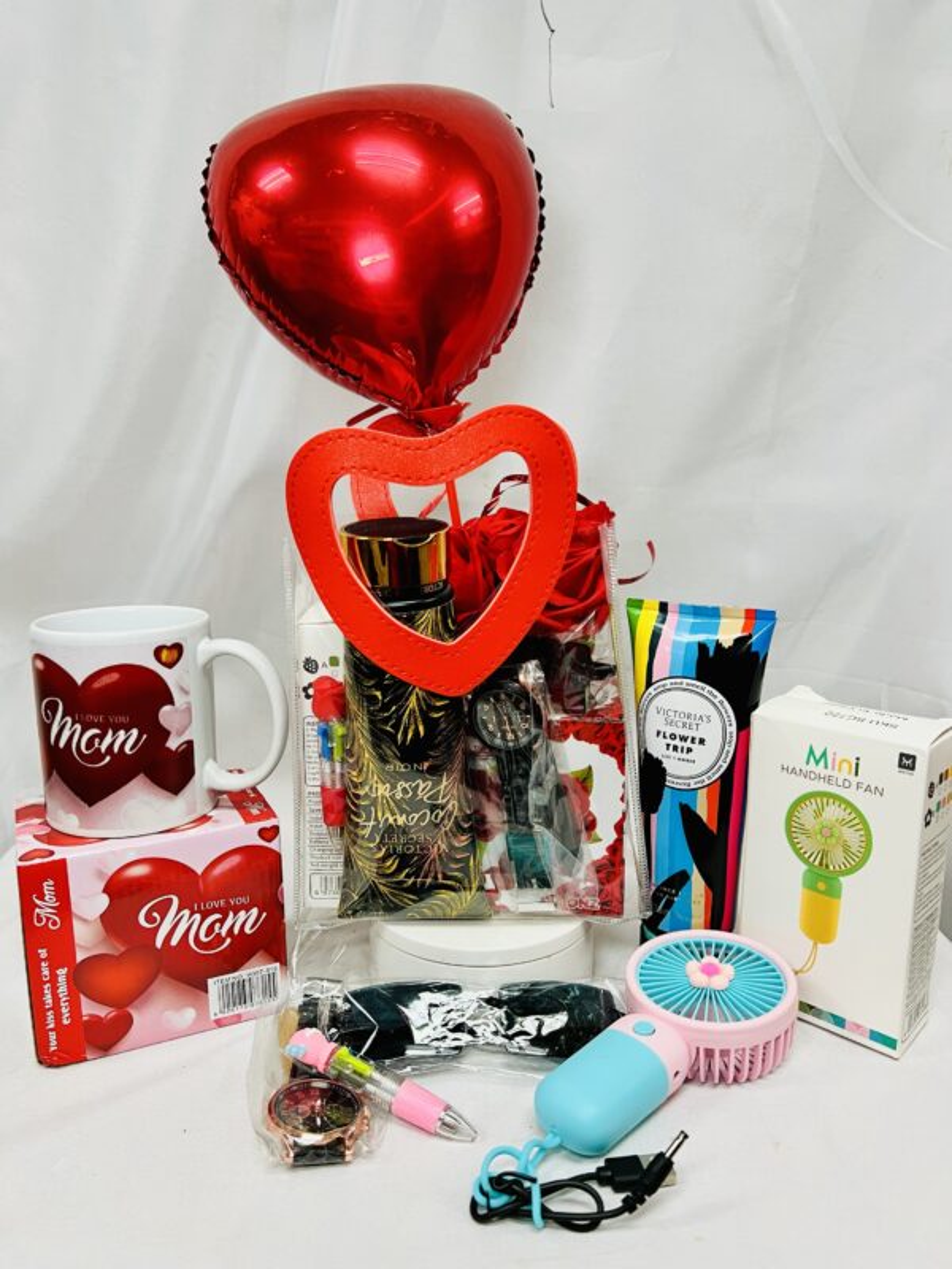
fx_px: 953
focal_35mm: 26
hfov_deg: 53.1
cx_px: 476
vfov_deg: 67.3
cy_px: 634
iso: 125
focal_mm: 5.7
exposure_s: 1/60
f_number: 1.5
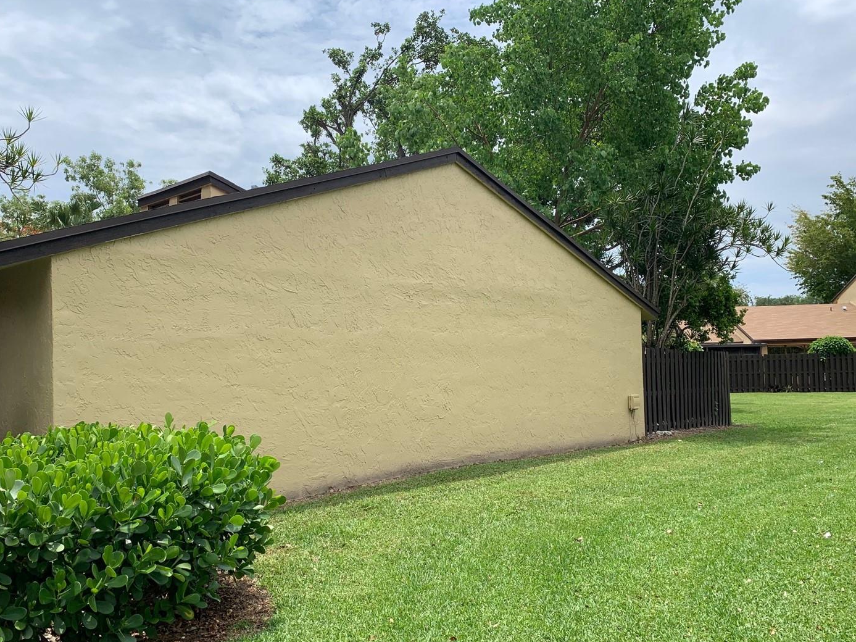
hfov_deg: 59.9
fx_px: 742
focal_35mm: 30
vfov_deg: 46.8
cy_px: 343
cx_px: 392
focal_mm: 4.25
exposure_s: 1/2681
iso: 25
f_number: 1.8
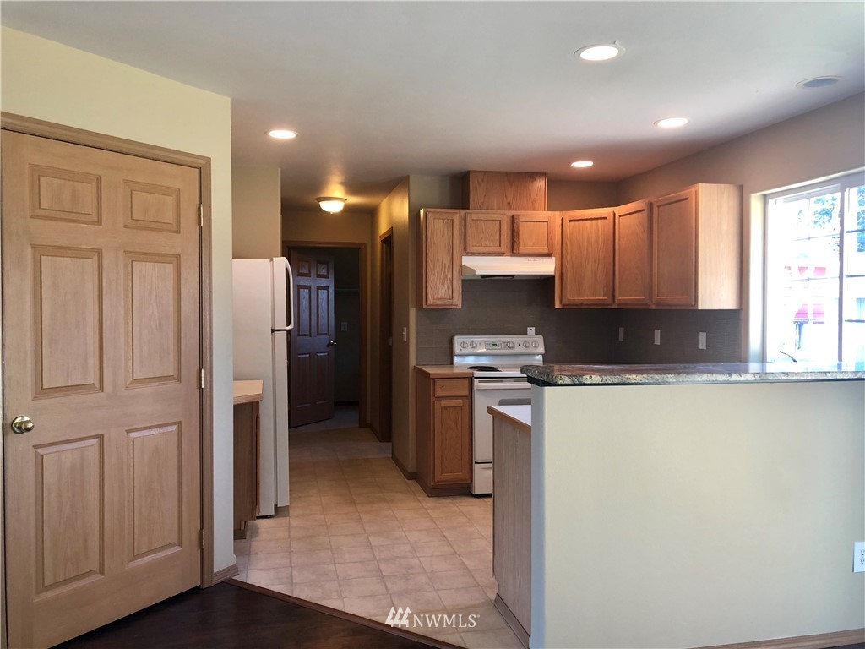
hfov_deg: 63.4
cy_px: 324
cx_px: 432
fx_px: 700
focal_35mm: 28
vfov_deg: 49.7
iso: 40
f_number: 1.8
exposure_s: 1/24
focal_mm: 3.99
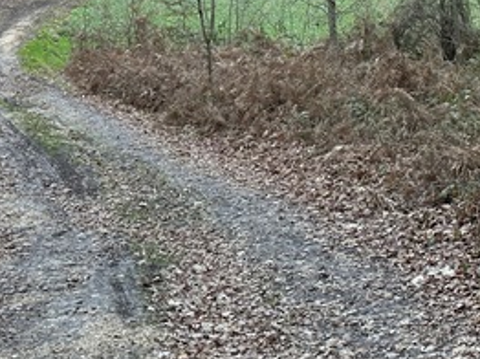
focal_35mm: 110
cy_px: -27
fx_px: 1524
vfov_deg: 13.2
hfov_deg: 17.8
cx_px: 357
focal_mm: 6.86
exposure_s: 1/60
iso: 160
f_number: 1.78
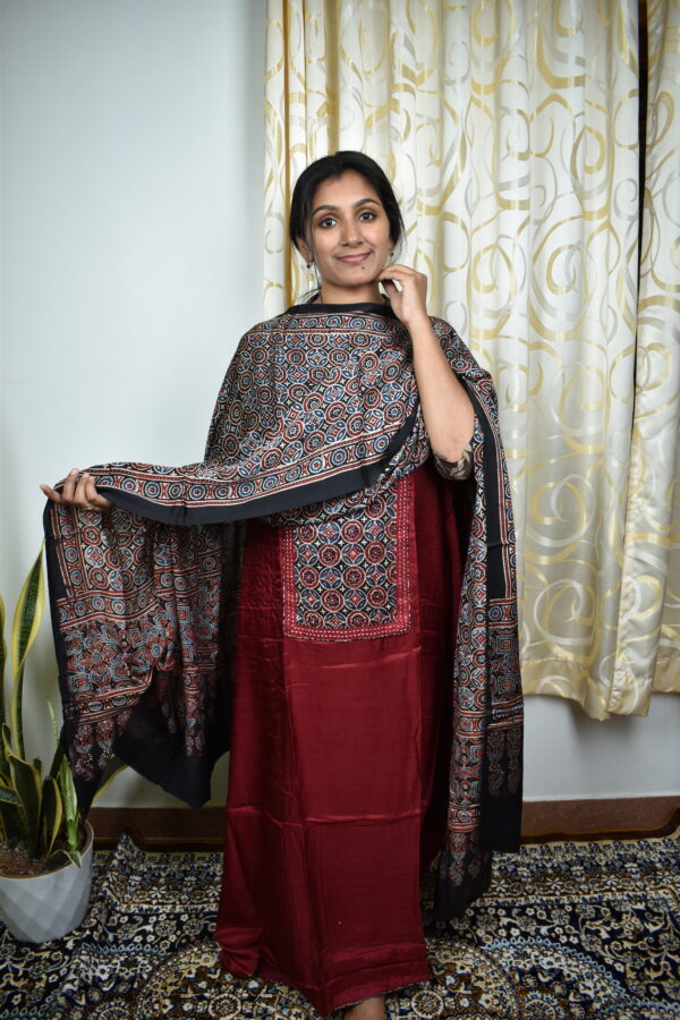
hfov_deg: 47.9
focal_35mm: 27
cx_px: 340
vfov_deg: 67.4
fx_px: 765
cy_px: 510
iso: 200
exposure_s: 1/60
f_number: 4
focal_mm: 18
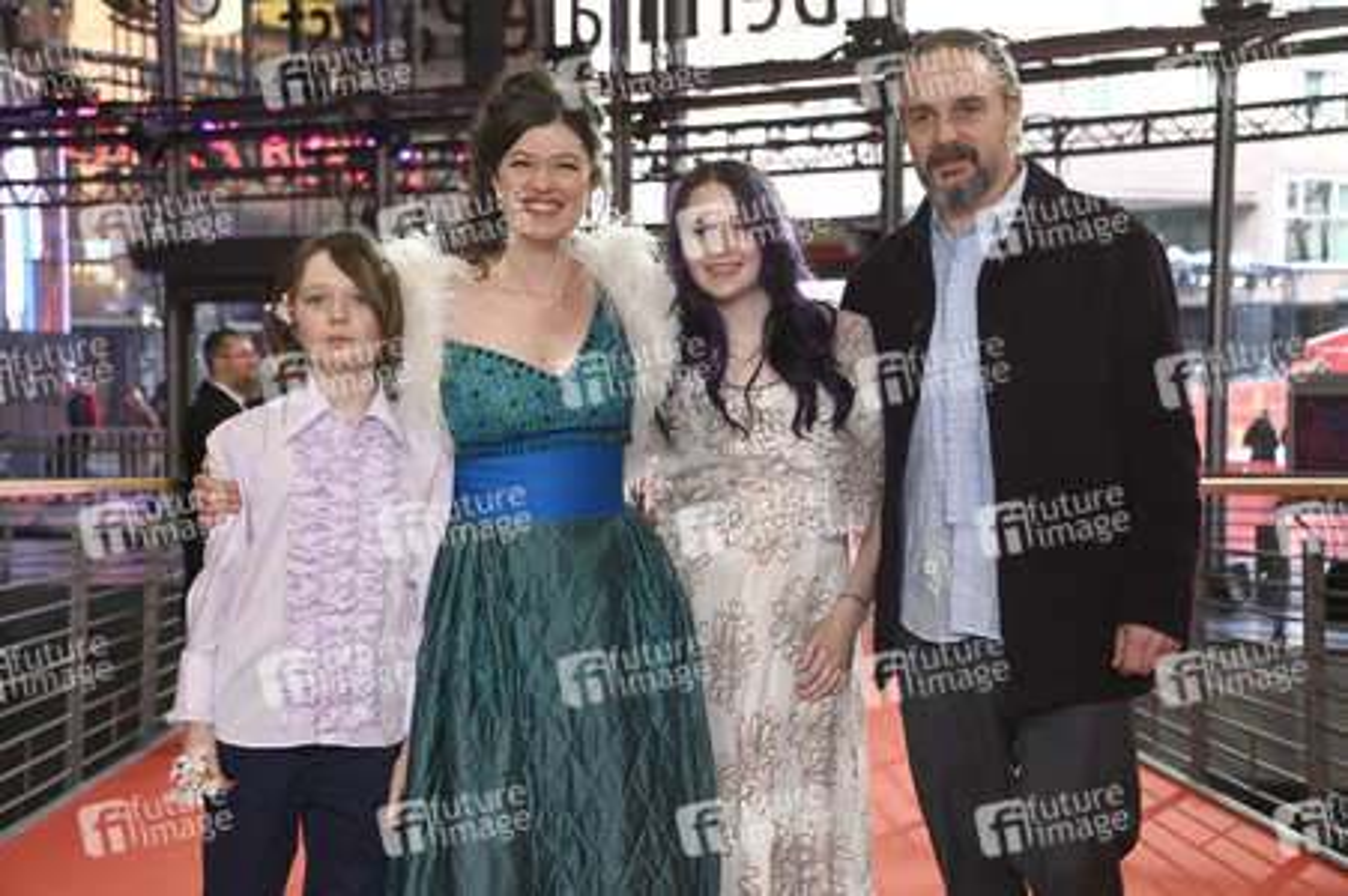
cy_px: 448
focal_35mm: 62
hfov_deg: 32.4
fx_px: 2320
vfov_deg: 21.9
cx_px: 674
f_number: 5.6
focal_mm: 62
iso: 1600
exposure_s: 1/250
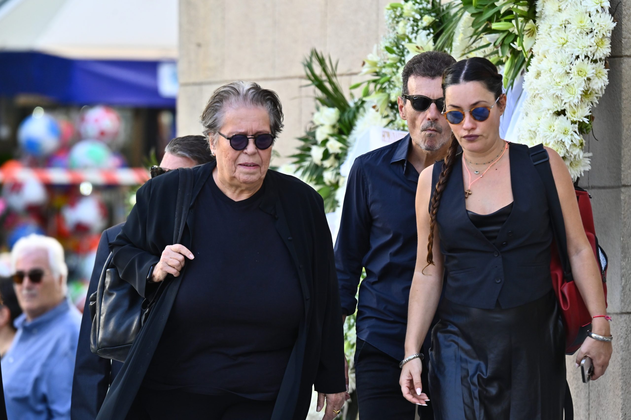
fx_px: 7882
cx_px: 316
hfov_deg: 4.6
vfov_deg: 3.1
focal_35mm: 450
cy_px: 210
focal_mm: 450
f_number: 6.3
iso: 1400
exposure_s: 1/640
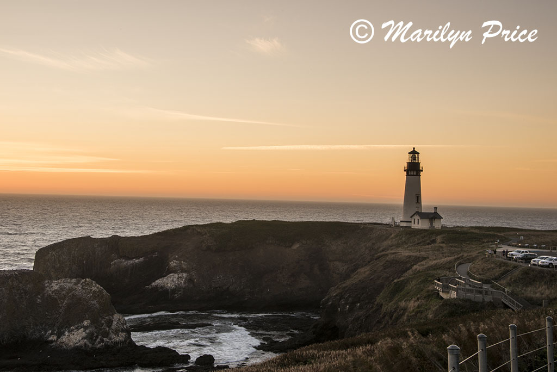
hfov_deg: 35.6
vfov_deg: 24.2
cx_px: 278
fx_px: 867
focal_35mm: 56
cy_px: 186
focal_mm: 56
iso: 100
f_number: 19
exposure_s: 1/8
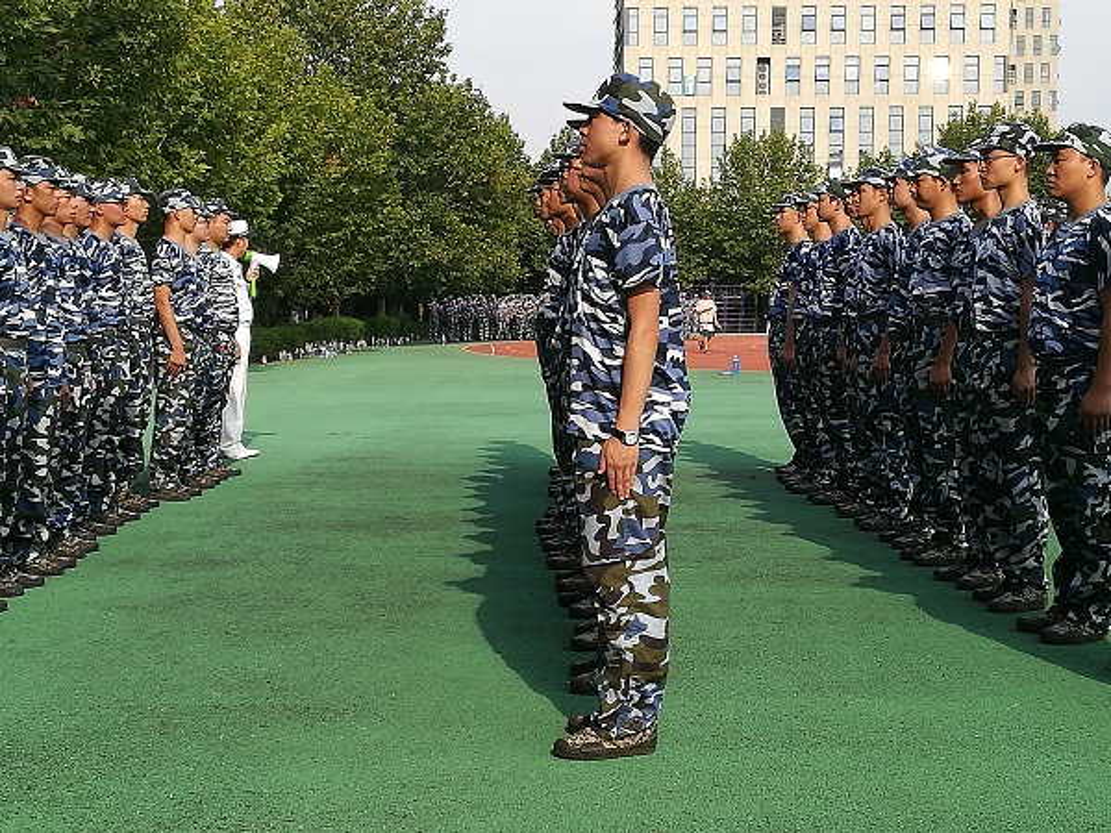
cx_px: 556
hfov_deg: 34.3
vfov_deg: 26.1
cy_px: 416
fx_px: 1797
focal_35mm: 56
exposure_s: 1/663
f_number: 2.2
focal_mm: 3.83
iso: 50
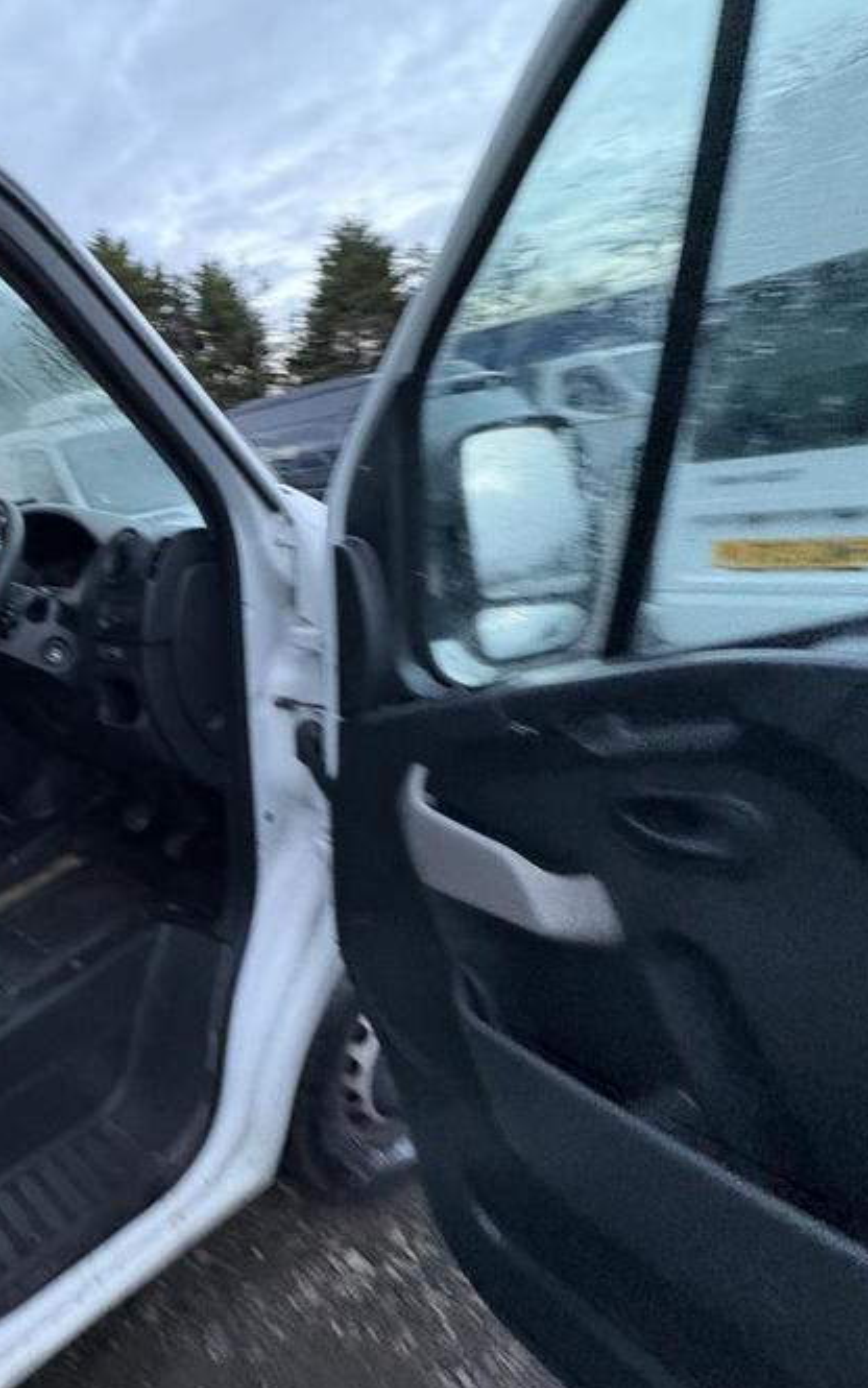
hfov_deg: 47.9
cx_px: -23
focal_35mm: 20
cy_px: 699
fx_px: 756
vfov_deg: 85.0
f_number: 2.2
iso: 640
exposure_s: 1/60
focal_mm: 2.22
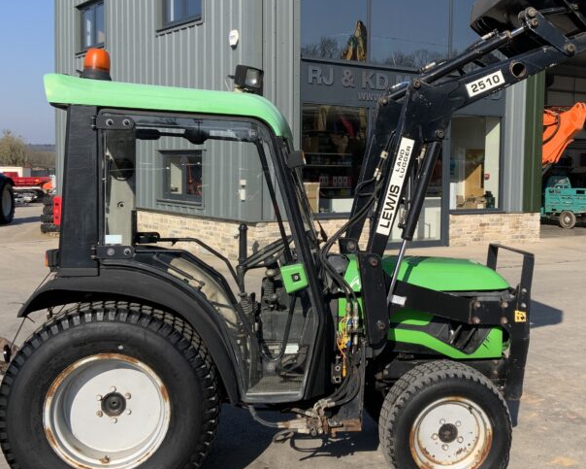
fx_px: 832
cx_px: 389
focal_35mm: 48
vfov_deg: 31.4
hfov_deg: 38.4
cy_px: 215
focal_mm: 3
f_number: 1.8
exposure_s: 1/1675
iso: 16
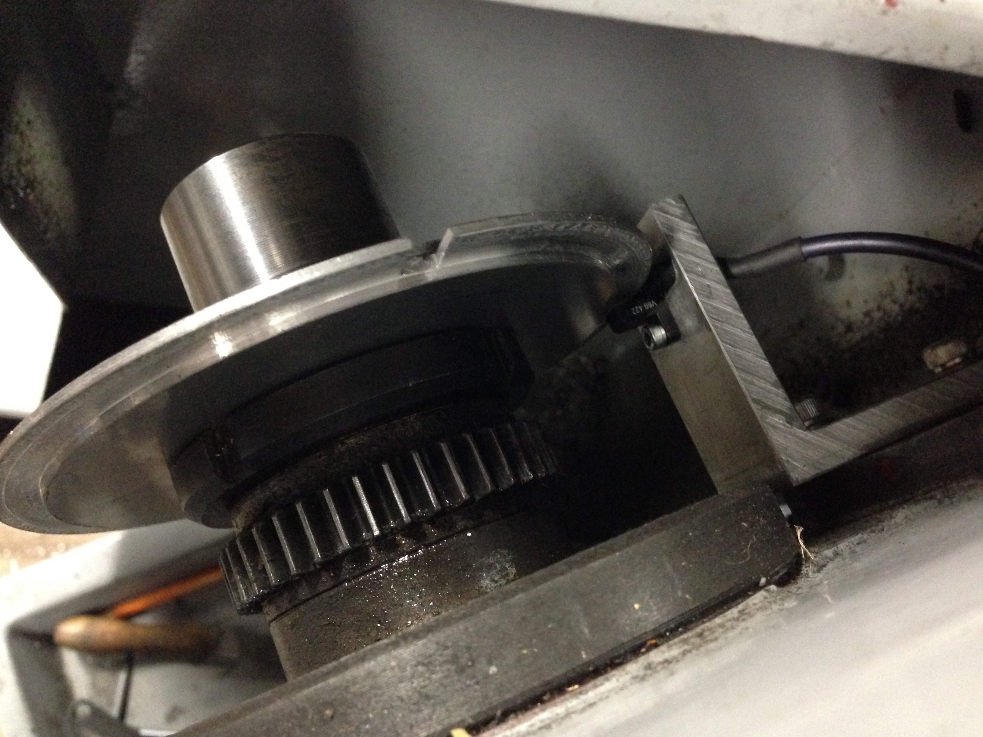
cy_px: 368
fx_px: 937
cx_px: 492
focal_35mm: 33
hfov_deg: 55.4
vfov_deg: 42.9
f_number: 2.4
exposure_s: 1/17
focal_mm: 4.12
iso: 800
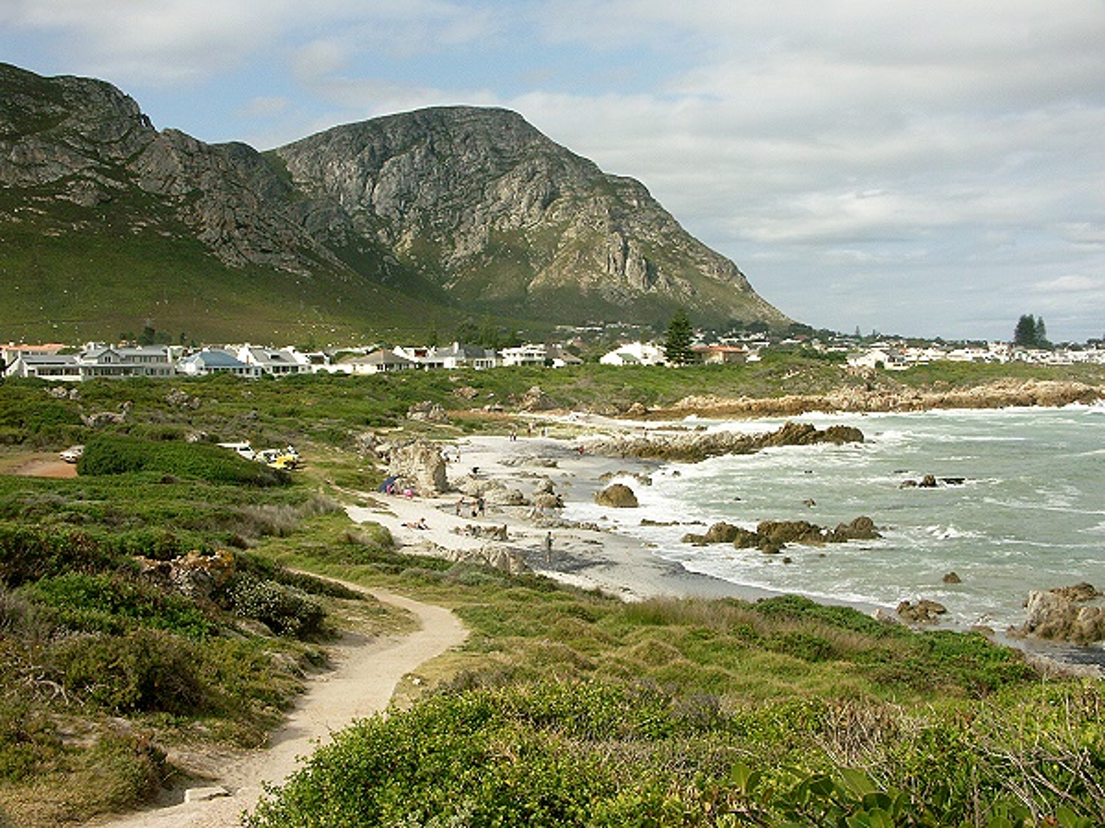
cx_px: 552
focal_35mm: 37
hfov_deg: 50.1
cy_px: 414
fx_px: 1181
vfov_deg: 38.7
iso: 64
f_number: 9
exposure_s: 1/400
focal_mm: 9.52
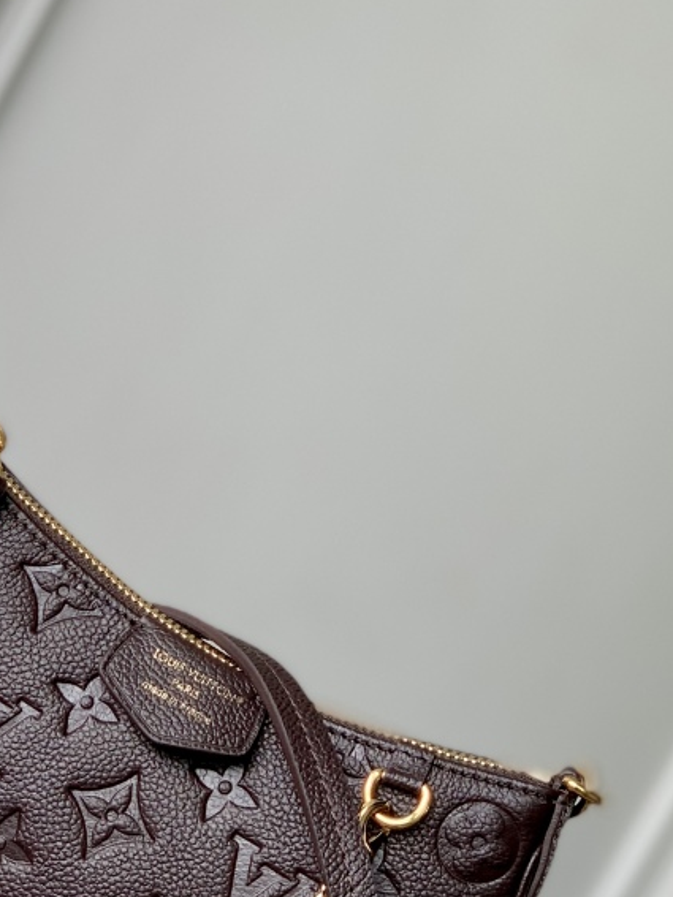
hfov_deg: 11.2
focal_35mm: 132
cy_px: 483
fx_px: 3423
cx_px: 149
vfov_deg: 14.9
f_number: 2.4
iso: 20
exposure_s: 1/122
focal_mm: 6
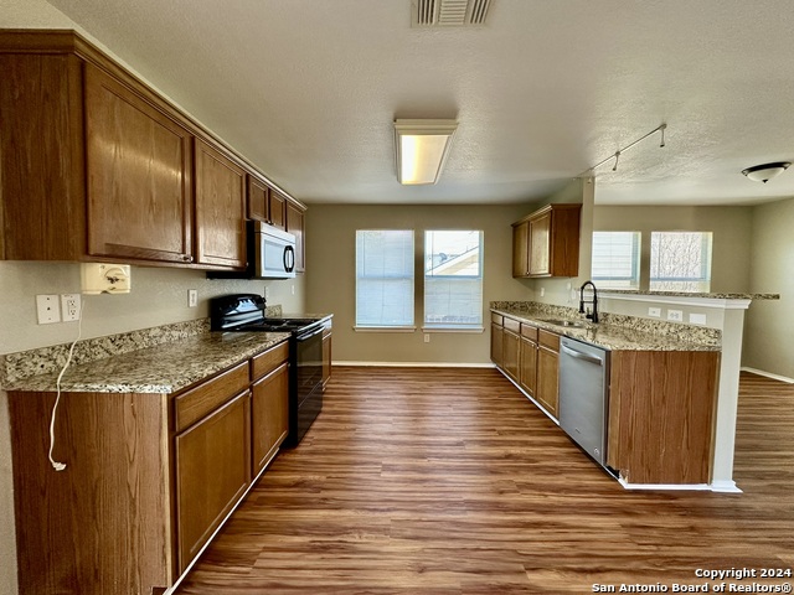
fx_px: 321
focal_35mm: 14
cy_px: 298
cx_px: 397
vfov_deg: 85.7
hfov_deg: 102.1
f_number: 2.2
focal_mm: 2.22
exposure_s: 1/99
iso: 160
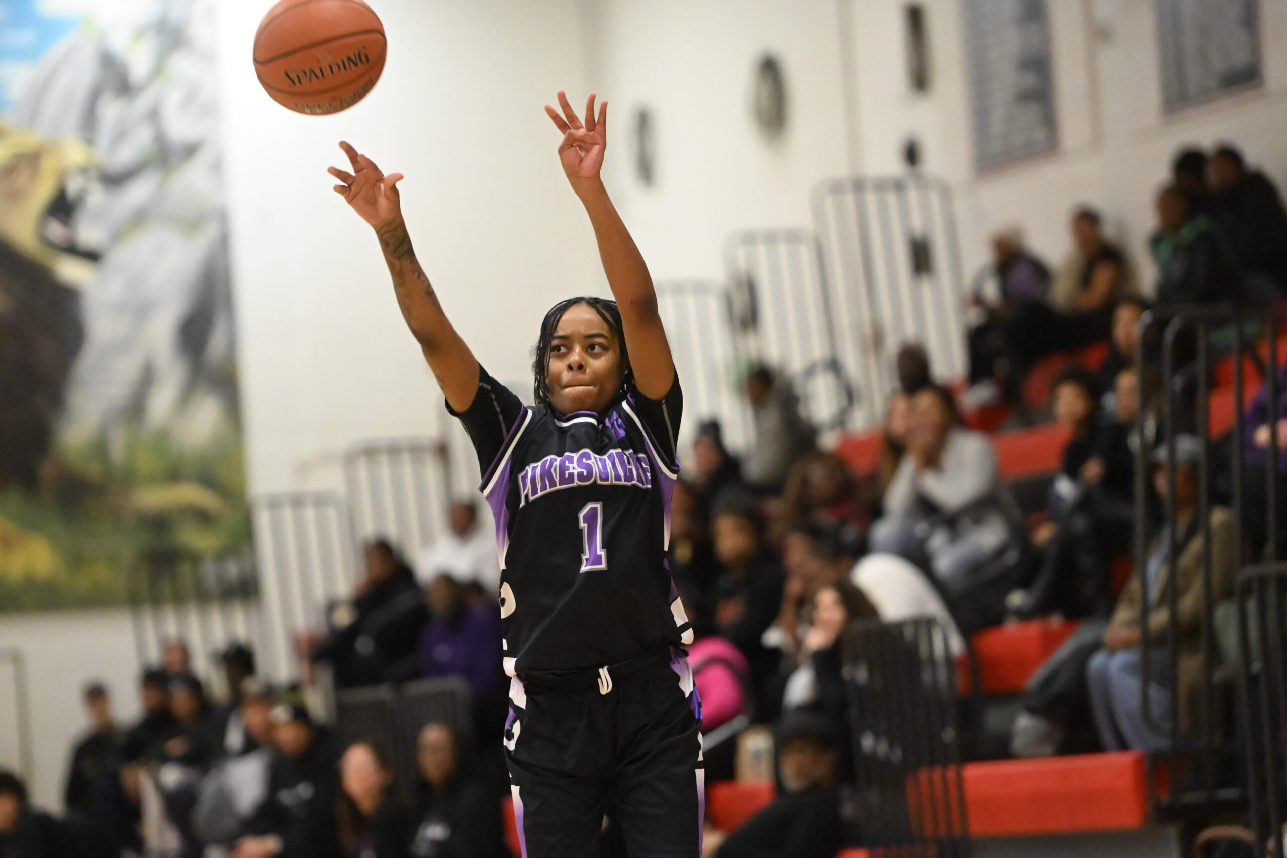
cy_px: 429
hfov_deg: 12.8
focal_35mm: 160
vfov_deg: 8.6
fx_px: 5720
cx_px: 644
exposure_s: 1/800
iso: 12800
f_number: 2.8
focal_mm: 160
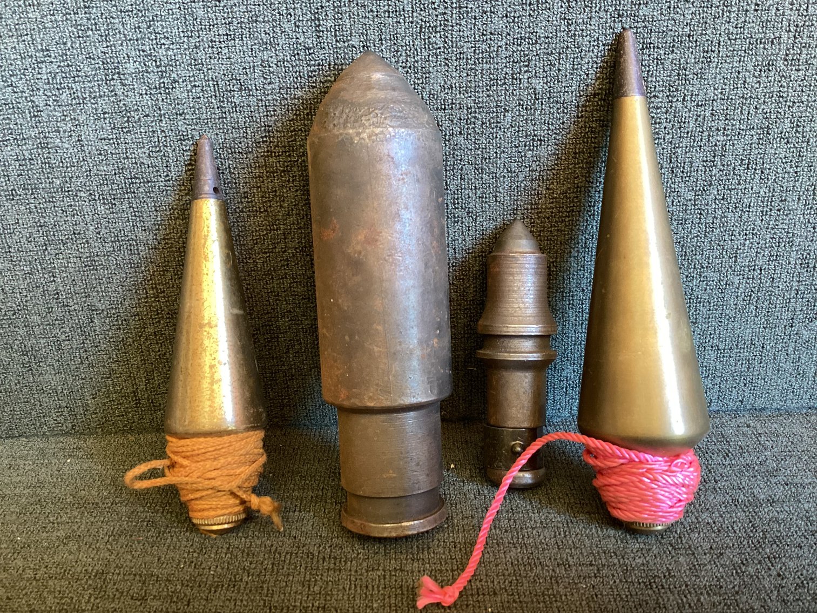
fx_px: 732
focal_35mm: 31
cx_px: 408
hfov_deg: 58.3
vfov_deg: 45.4
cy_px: 306
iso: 320
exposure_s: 1/50
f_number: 2.4
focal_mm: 3.3
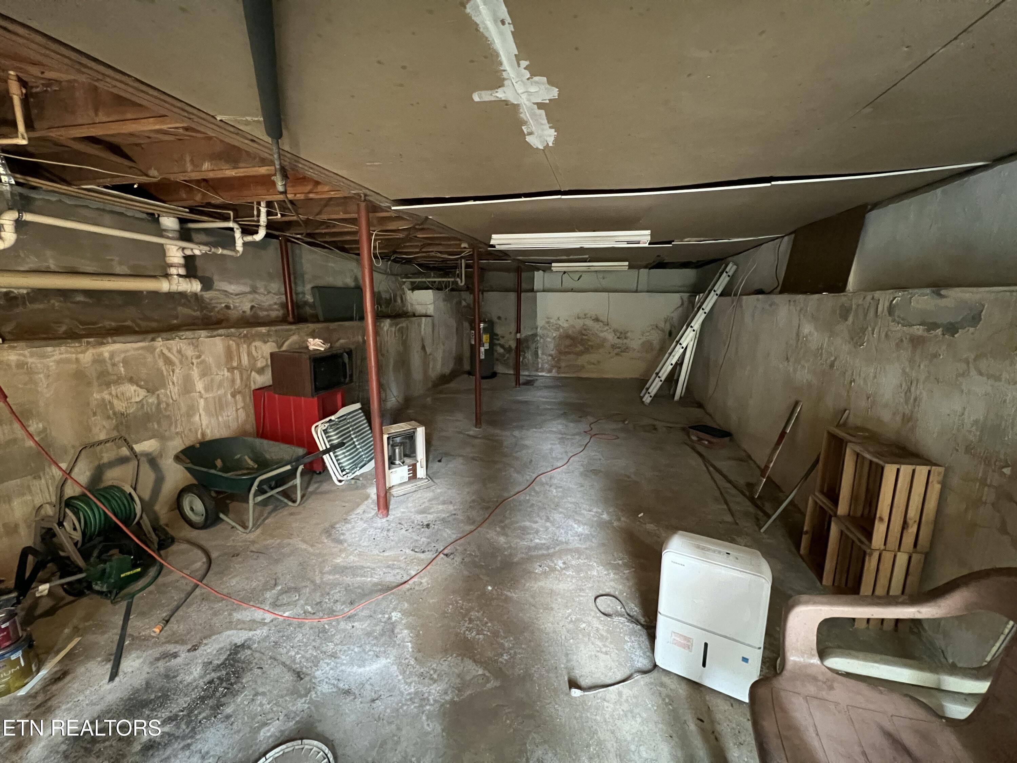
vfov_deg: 89.9
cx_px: 508
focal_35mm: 13
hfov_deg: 106.2
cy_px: 382
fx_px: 382
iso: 1250
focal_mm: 1.57
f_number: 1.8
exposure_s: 1/30
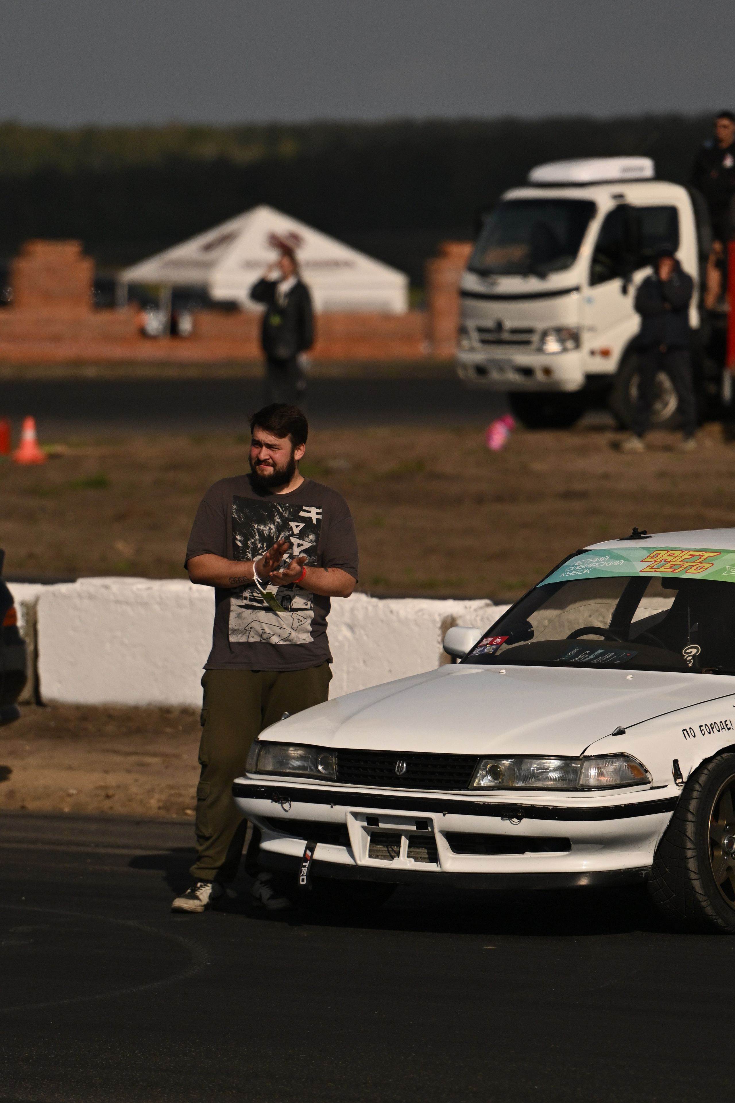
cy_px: 552
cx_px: 368
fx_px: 9190
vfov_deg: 6.9
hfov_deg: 4.6
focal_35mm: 300
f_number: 2.8
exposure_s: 1/32000
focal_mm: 200
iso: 450
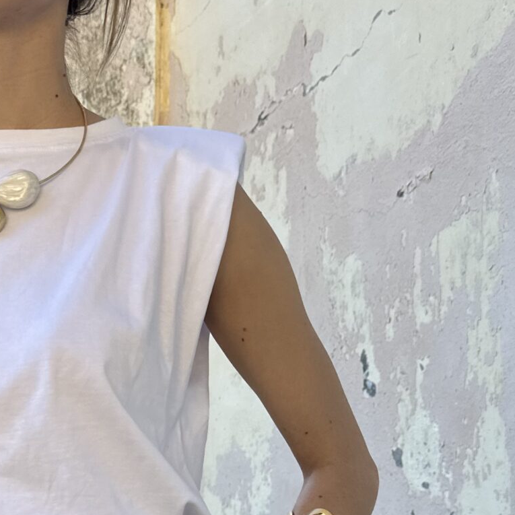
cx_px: 110
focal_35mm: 71
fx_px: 1195
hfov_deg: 24.0
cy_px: 445
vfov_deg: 23.8
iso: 80
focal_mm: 6.86
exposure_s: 1/597
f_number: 1.78
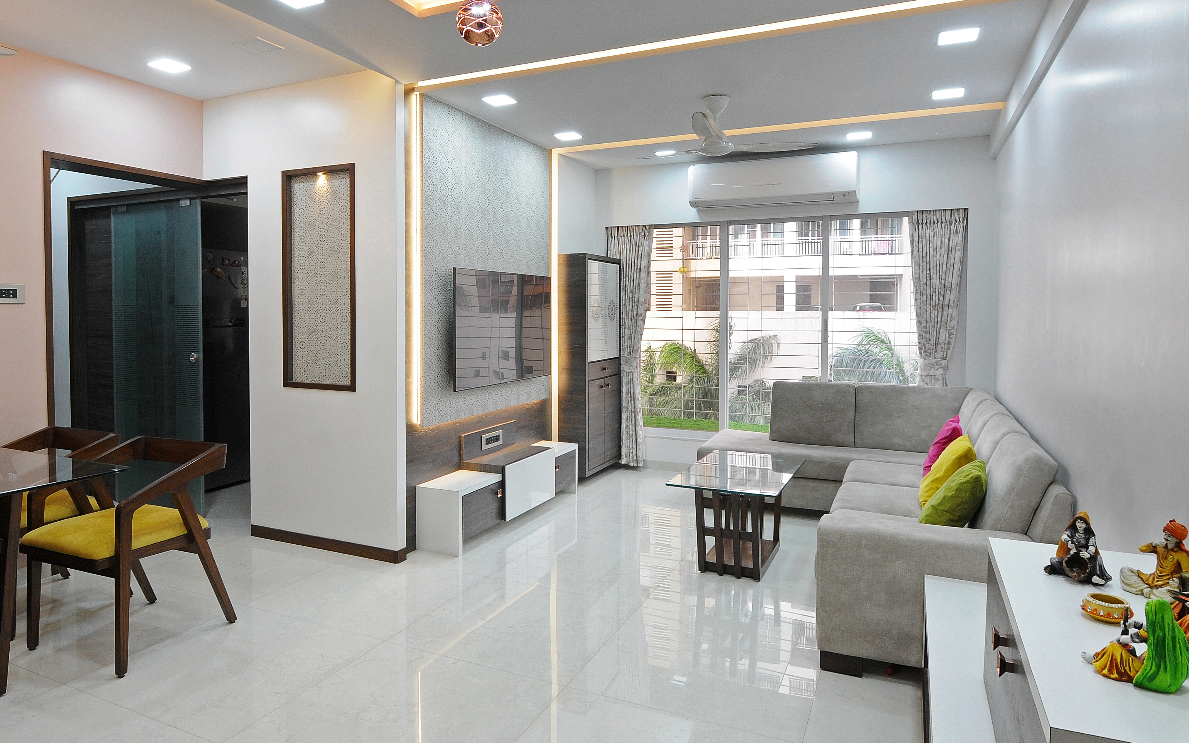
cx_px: 546
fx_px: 702
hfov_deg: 80.4
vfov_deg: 55.5
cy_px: 303
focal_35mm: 22
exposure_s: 1/40
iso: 400
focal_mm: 11
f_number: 8
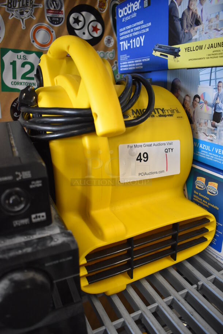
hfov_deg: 48.0
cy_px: 167
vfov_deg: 67.3
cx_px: 112
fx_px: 250
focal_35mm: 27
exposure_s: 1/125
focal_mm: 18
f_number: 3.5
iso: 2200
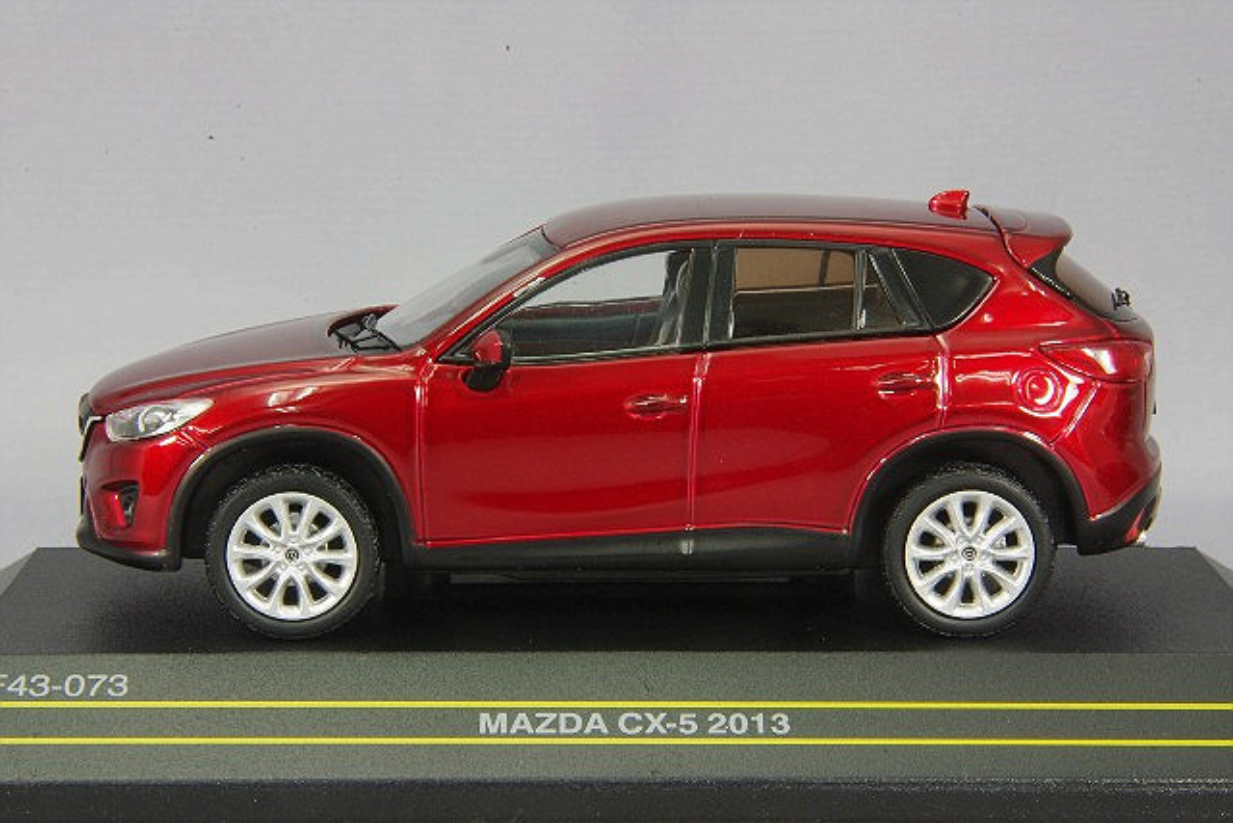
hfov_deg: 18.3
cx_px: 616
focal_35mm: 112
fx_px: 3837
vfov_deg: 12.2
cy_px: 412
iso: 400
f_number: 32
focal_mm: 75
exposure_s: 1
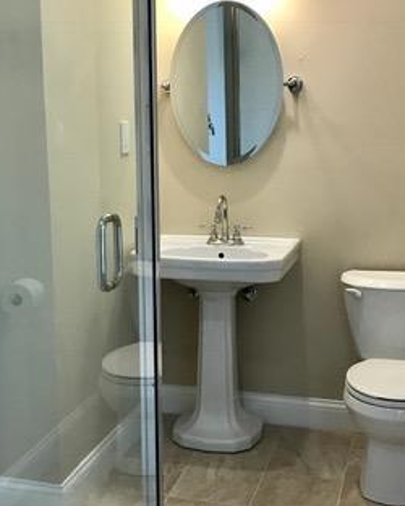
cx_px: 167
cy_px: 281
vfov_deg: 33.5
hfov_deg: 27.1
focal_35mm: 56
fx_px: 838
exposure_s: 1/40
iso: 25
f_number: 1.8
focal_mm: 3.99
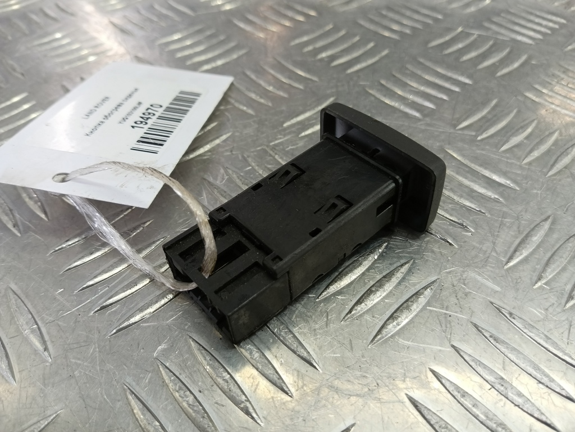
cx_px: 288
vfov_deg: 58.9
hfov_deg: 73.9
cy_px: 216
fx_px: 382
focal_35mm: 23
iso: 130
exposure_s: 1/50
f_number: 1.6
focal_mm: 4.11
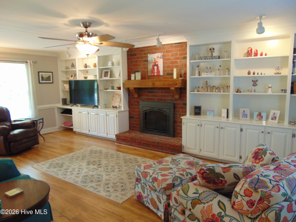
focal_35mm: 25
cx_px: 148
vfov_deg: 54.9
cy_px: 111
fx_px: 214
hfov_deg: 69.4
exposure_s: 1/30
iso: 200
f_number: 3
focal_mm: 4.5
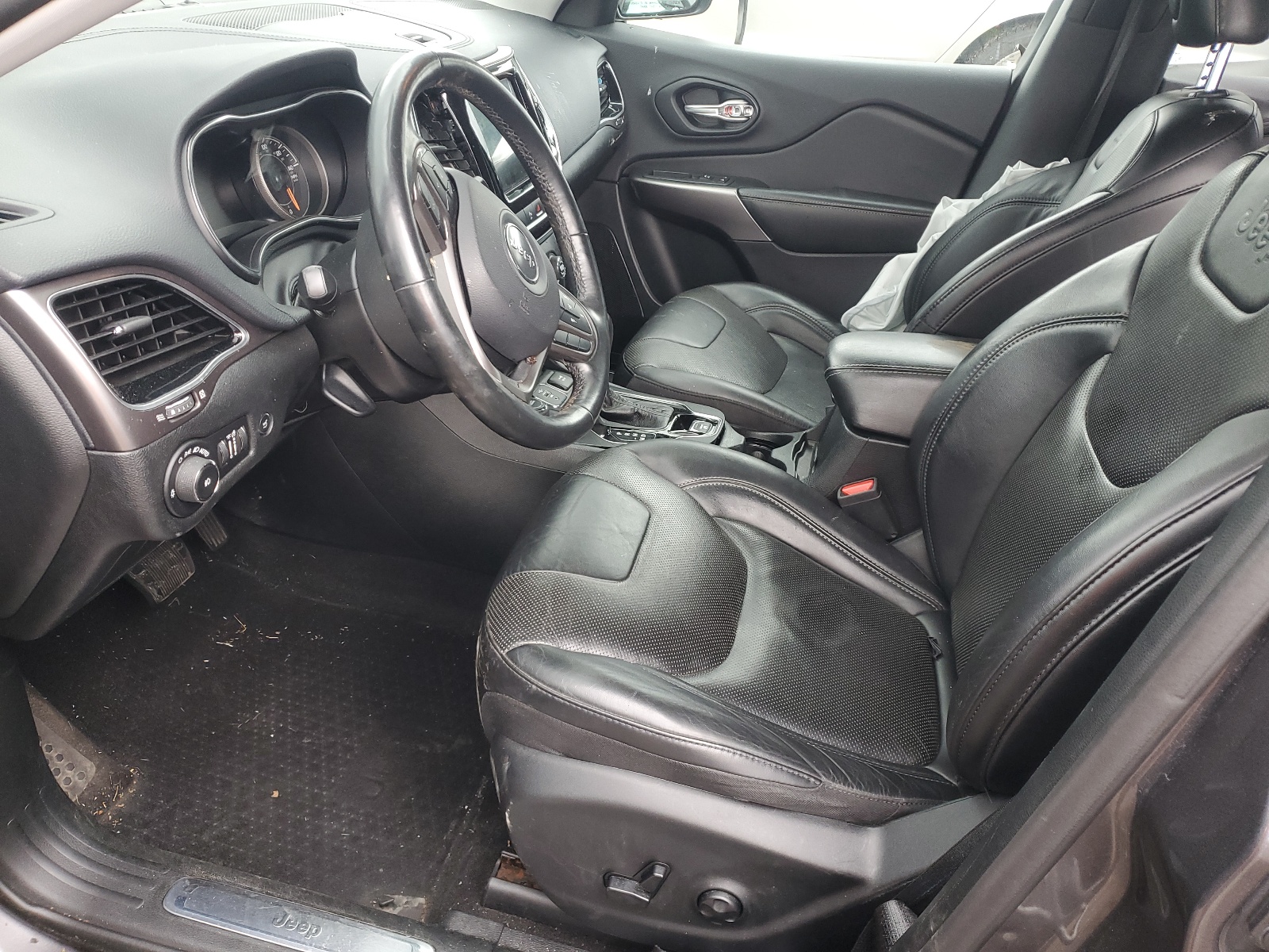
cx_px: 634
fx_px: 953
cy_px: 476
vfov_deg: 53.1
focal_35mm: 26
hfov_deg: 67.3
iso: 86
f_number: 1.5
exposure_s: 1/120
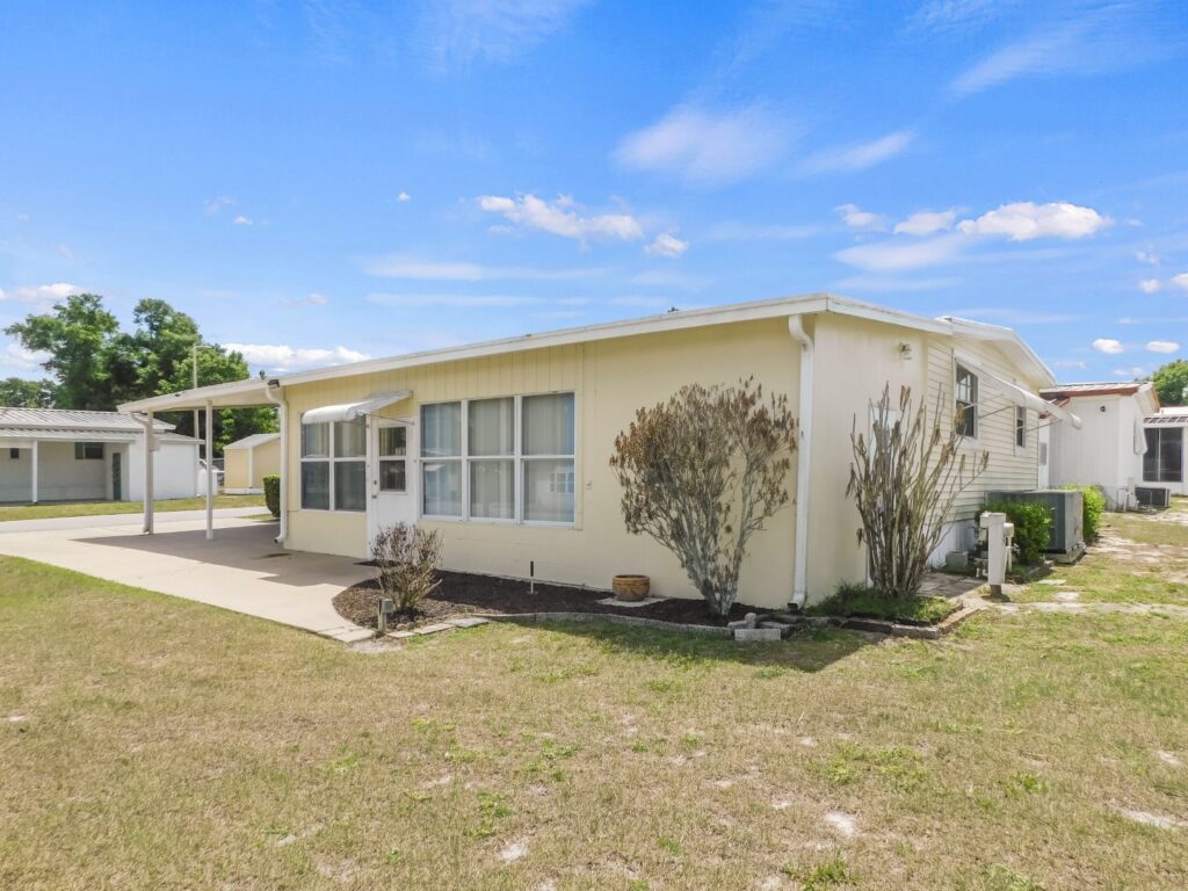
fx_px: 789
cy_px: 446
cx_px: 594
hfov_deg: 73.9
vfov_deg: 58.9
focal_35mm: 23
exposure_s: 1/400
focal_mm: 4
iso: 125
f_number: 6
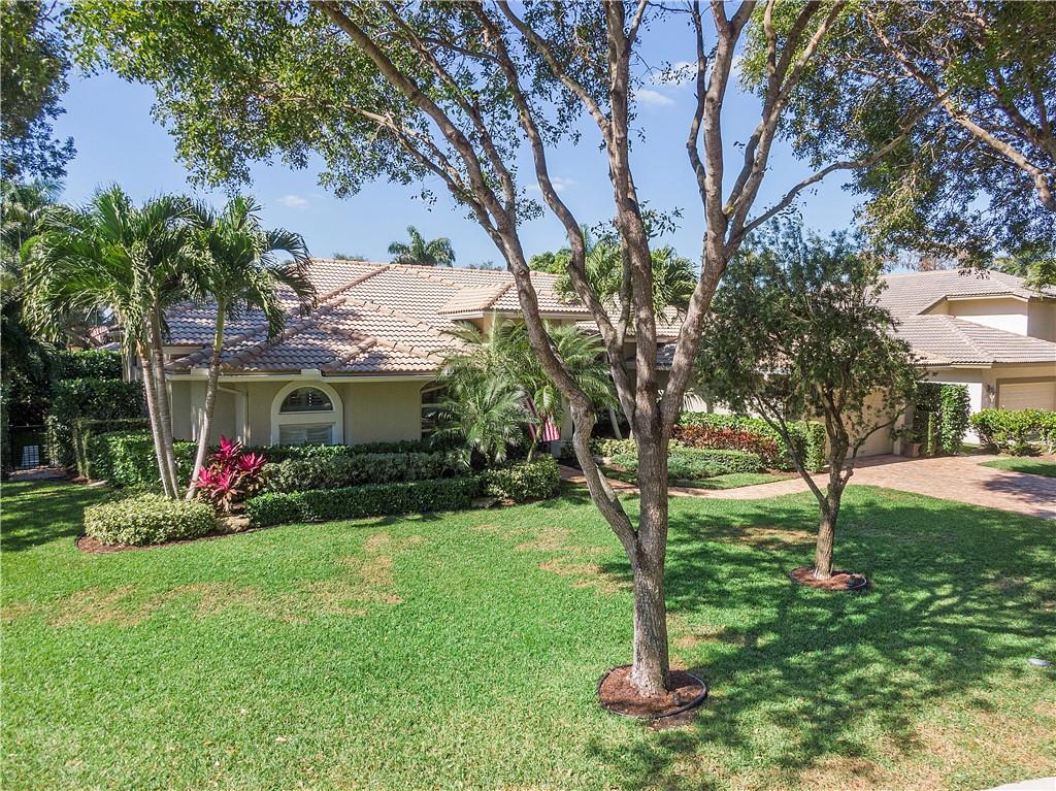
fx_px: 732
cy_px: 396
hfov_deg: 71.6
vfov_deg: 56.8
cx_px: 528
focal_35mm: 24
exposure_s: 1/800
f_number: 2.8
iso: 110
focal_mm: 4.39
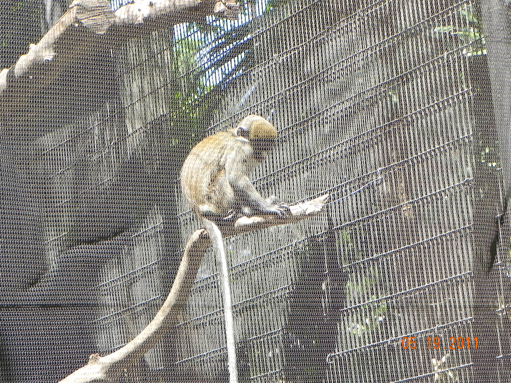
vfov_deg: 12.7
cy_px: 192
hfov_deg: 16.8
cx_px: 256
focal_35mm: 117
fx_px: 1727
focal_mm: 20.8
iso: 160
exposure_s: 1/171
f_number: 4.5
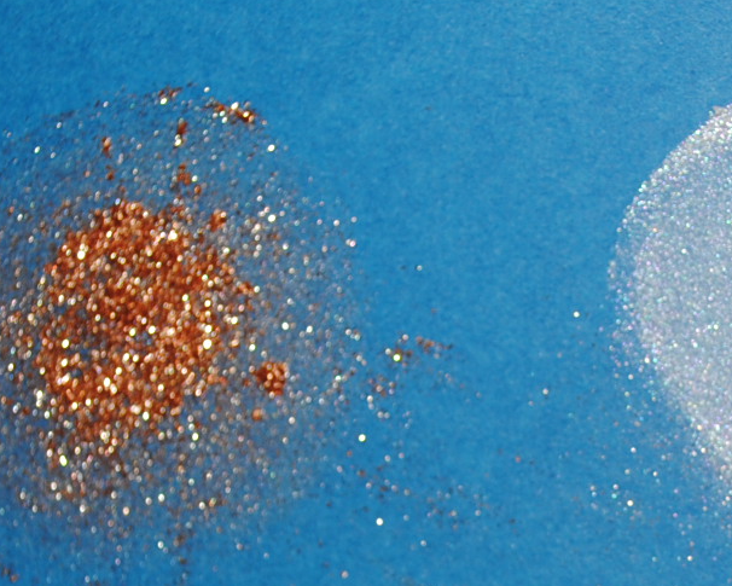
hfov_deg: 16.2
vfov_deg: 13.0
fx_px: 2535
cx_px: 653
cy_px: 564
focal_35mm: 117
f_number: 4.2
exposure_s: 1/60
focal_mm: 26
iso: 100
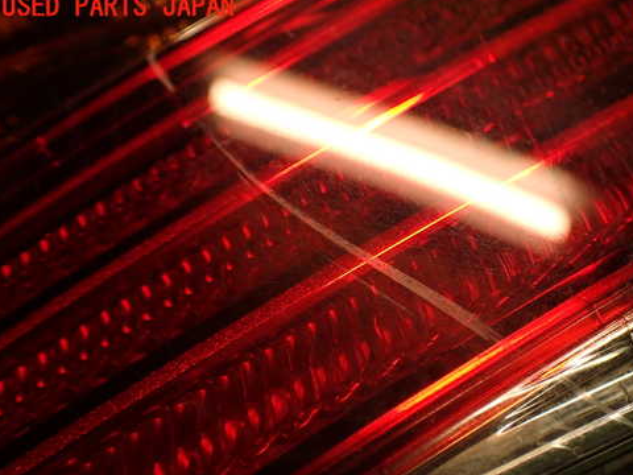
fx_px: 823
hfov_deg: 41.8
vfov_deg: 32.1
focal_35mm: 45
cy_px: 288
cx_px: 390
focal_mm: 6.37
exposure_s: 1/40
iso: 200
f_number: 2.5
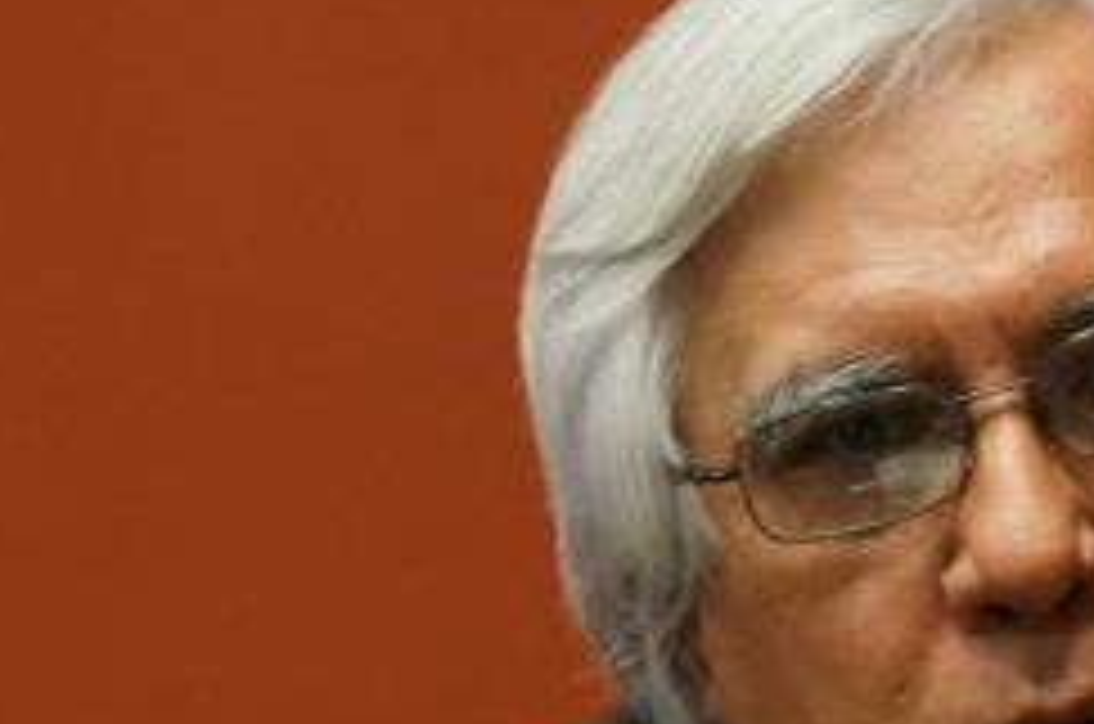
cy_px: 697
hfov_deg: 7.9
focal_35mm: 261
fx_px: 7903
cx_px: 1157
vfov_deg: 5.2
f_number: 5.6
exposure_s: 1/100
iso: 3200
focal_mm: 55
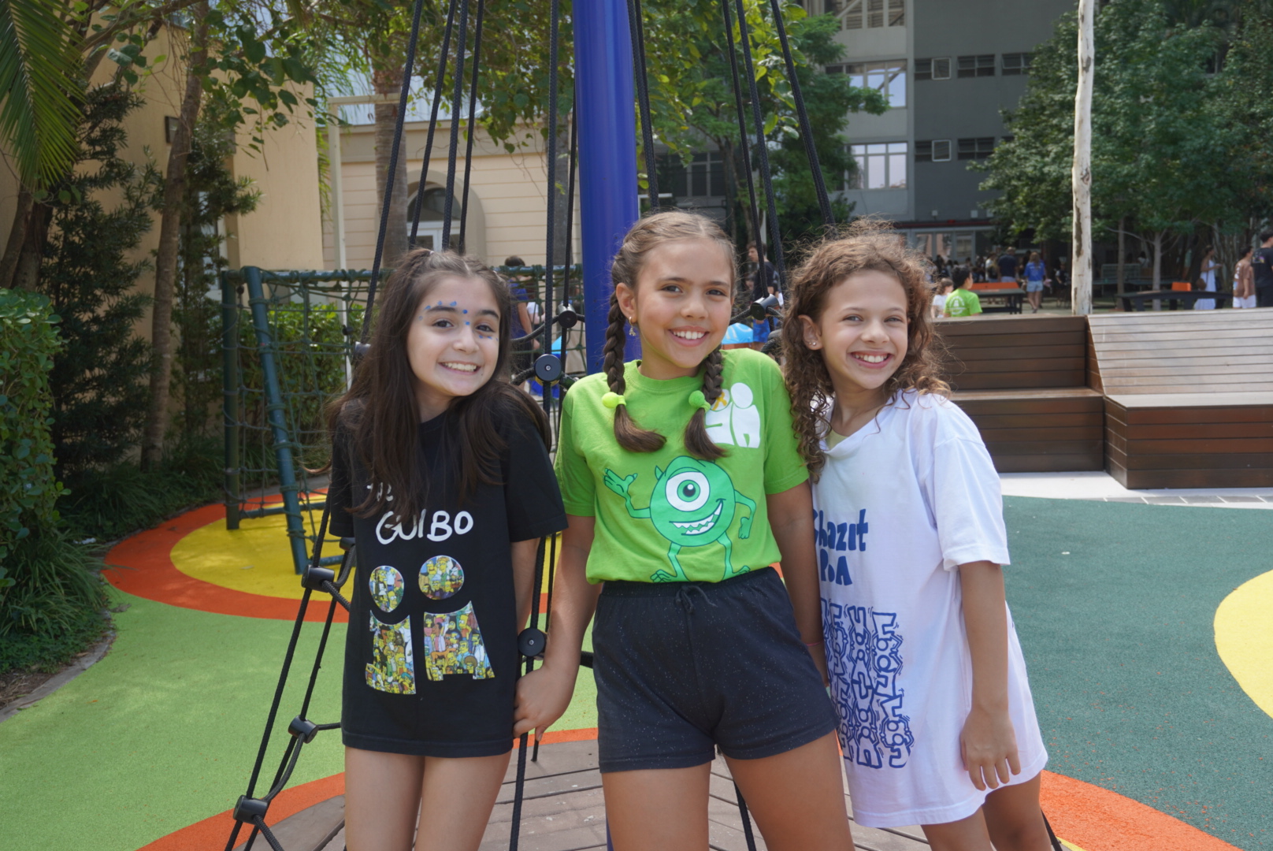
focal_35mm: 34
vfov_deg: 38.4
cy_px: 426
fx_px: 1221
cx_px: 636
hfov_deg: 55.1
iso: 100
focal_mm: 23
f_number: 4.5
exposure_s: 1/200
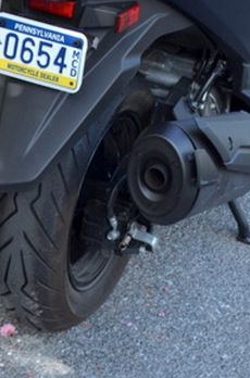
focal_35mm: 125
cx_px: 165
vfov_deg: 15.6
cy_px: -111
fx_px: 1310
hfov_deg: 10.9
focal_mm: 30
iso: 200
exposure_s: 1/125
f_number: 5.6
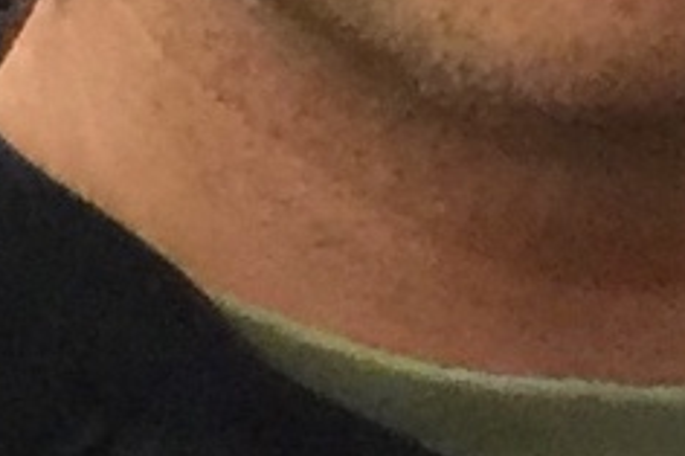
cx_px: 441
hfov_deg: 16.0
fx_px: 2434
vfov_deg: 9.2
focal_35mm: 128
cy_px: -775
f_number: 2.2
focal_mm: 4.15
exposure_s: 1/10
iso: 125
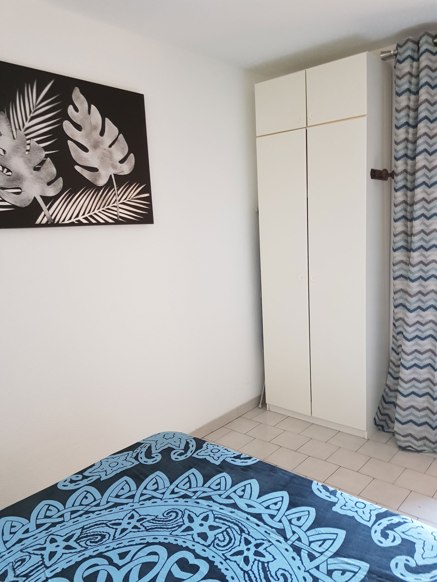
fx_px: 438
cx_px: 218
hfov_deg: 53.1
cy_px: 291
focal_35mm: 26
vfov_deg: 67.3
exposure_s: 1/19
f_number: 1.7
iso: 200
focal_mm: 4.2
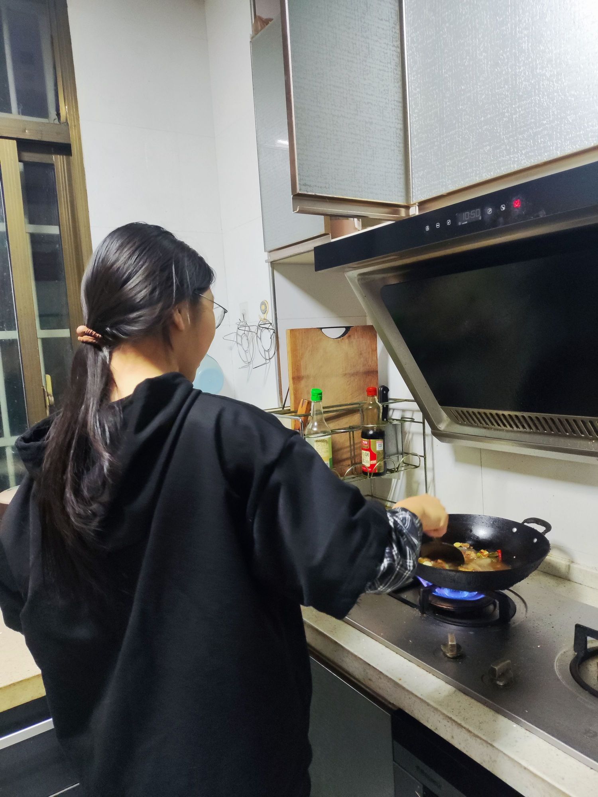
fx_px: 576
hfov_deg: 54.9
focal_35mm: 25
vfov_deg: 69.4
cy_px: 398
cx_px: 299
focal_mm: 4.71
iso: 889
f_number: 1.79
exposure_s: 1/33
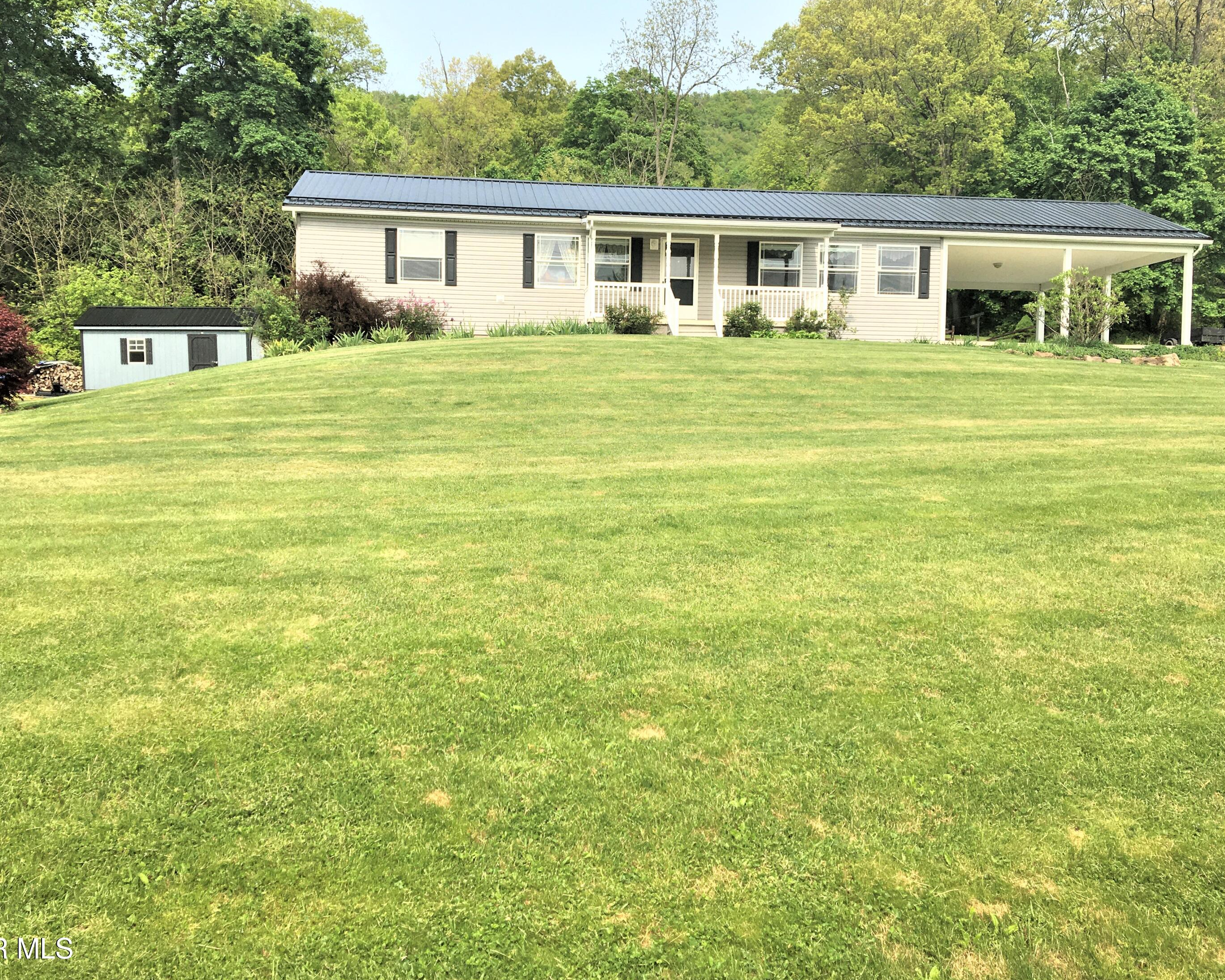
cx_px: 599
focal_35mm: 31
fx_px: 1124
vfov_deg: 47.1
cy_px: 492
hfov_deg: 57.2
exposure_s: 1/1241
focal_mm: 4.15
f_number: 2.2
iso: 25
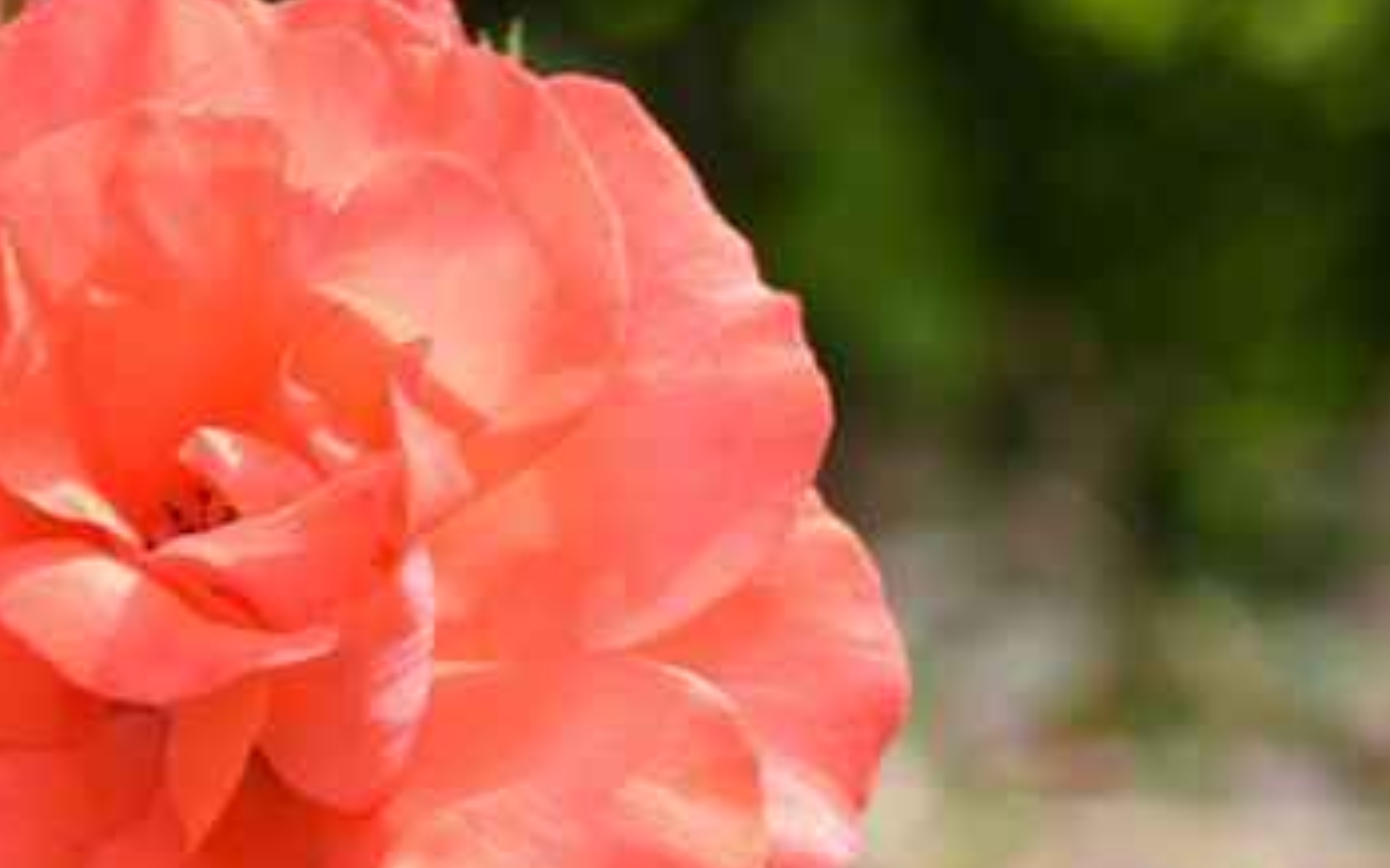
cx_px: 498
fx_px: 17688
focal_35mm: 467
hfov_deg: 4.5
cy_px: 639
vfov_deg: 2.8
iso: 100
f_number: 8
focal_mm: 200
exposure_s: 1/60
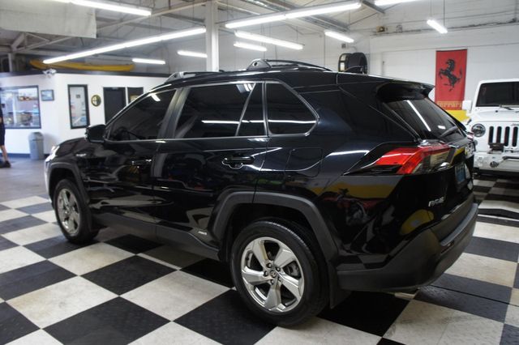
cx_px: 260
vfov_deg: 47.9
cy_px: 172
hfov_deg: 67.4
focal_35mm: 27
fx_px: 389
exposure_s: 1/30
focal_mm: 18
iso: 400
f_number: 3.5
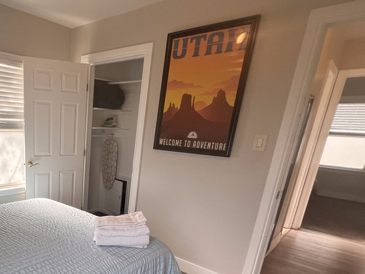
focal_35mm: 24
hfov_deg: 64.7
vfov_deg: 54.0
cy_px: 208
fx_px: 253
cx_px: 69
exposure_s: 1/99
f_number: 1.8
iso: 80
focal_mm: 1.57
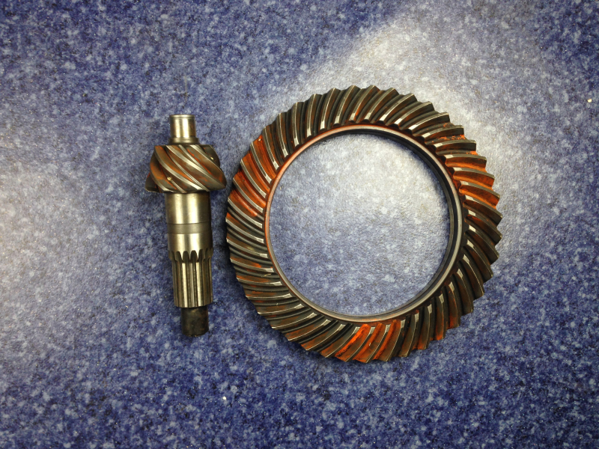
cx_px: 300
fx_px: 571
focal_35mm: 33
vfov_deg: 42.9
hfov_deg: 55.4
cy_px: 224
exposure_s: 1/20
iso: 50
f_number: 2.4
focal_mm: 4.12
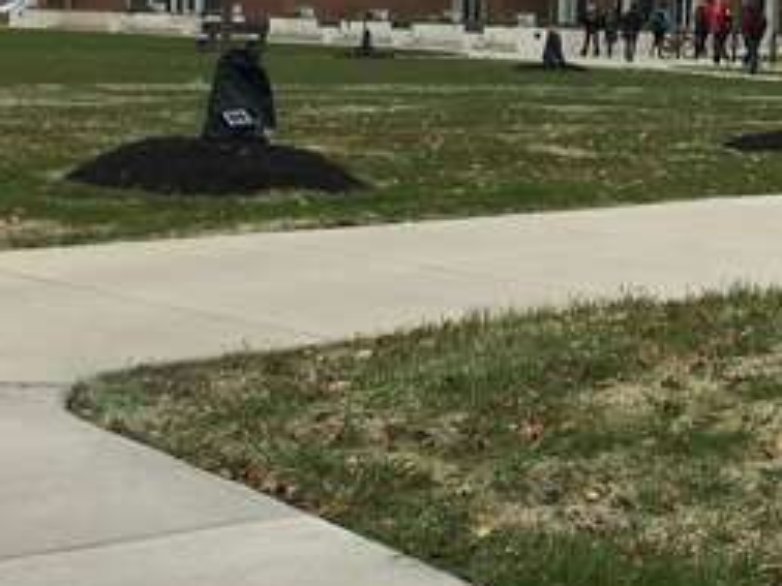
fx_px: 2078
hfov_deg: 20.9
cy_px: 121
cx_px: 692
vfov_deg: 16.0
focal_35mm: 92
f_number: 2.2
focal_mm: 4.15
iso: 25
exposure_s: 1/674
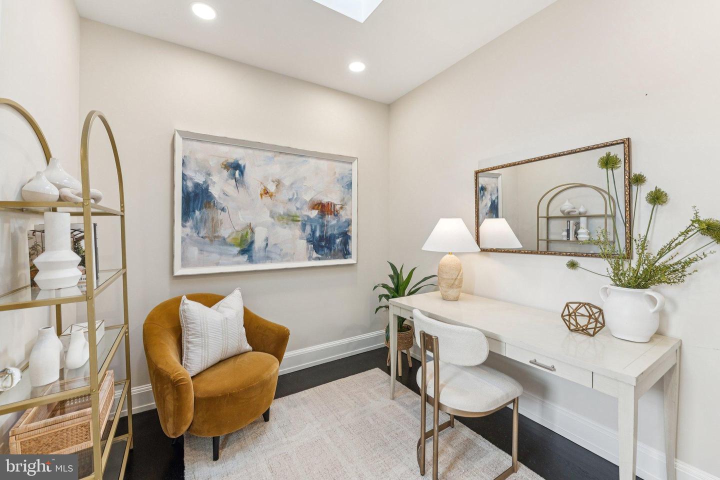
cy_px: 240
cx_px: 360
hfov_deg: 101.9
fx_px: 292
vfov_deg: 78.8
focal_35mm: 15
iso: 200
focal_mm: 14.6
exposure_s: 1/15
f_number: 8
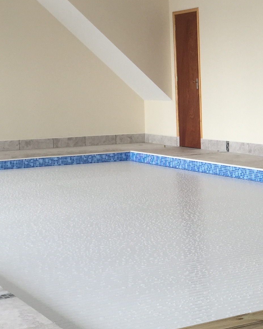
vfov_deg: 23.8
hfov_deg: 18.4
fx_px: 778
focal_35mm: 80
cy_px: 160
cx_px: 300
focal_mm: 4.15
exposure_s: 1/120
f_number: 2.2
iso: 32
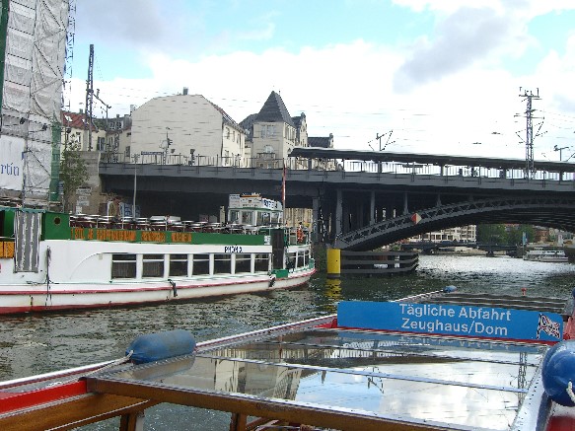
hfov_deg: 49.0
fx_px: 631
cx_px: 288
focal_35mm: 38
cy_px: 216
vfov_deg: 37.7
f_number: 4
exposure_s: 1/250
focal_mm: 7.9
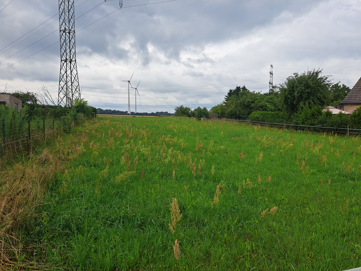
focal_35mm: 24
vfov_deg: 56.8
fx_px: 250
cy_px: 136
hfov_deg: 71.6
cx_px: 180
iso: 50
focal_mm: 5.23
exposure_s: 1/1776
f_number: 1.8
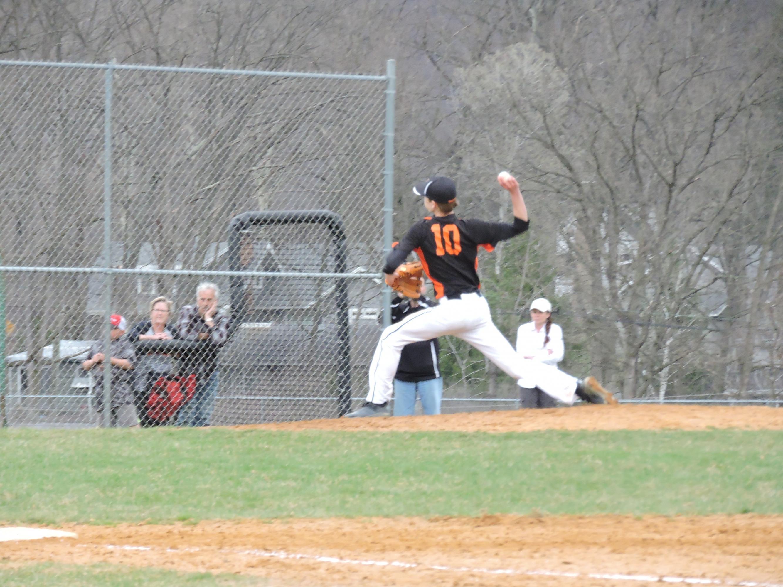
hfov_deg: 5.0
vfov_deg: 3.7
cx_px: 392
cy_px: 294
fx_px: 9047
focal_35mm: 400
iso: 800
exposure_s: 1/200
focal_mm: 71.3
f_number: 4.8
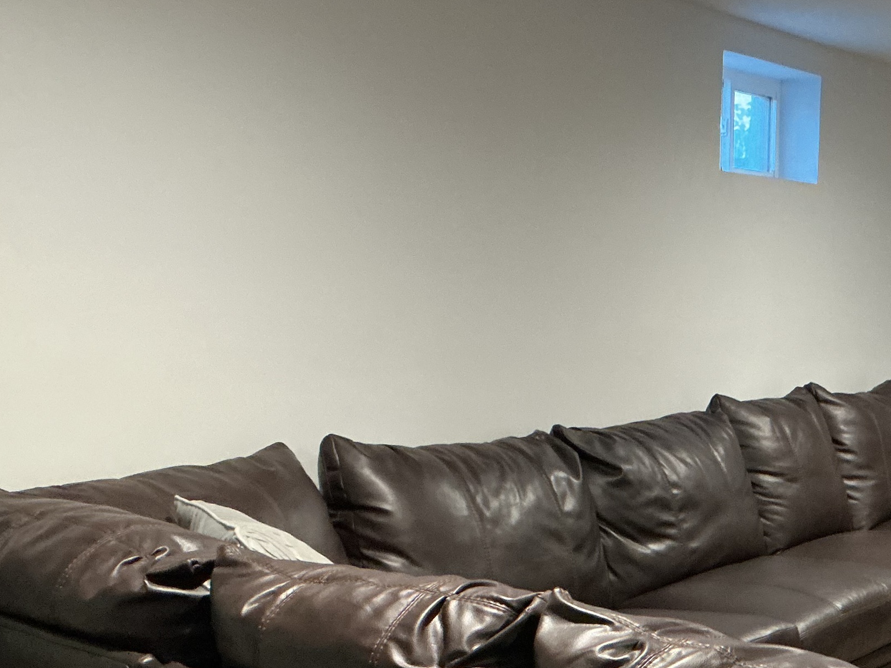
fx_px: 1416
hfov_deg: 33.5
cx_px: 760
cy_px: 576
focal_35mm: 55
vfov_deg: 25.9
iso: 320
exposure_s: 1/30
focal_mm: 3
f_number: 1.8
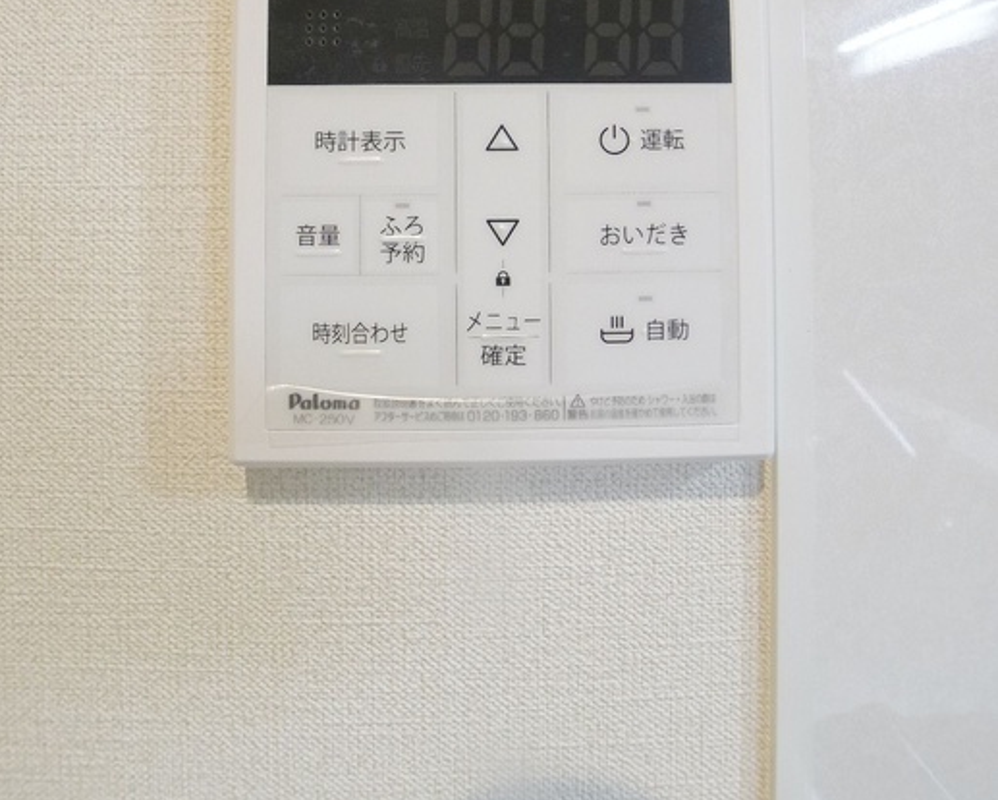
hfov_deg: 49.1
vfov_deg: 38.6
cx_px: 495
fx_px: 1093
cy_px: 160
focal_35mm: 37
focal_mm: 6
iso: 320
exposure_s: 1/60
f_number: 2.1
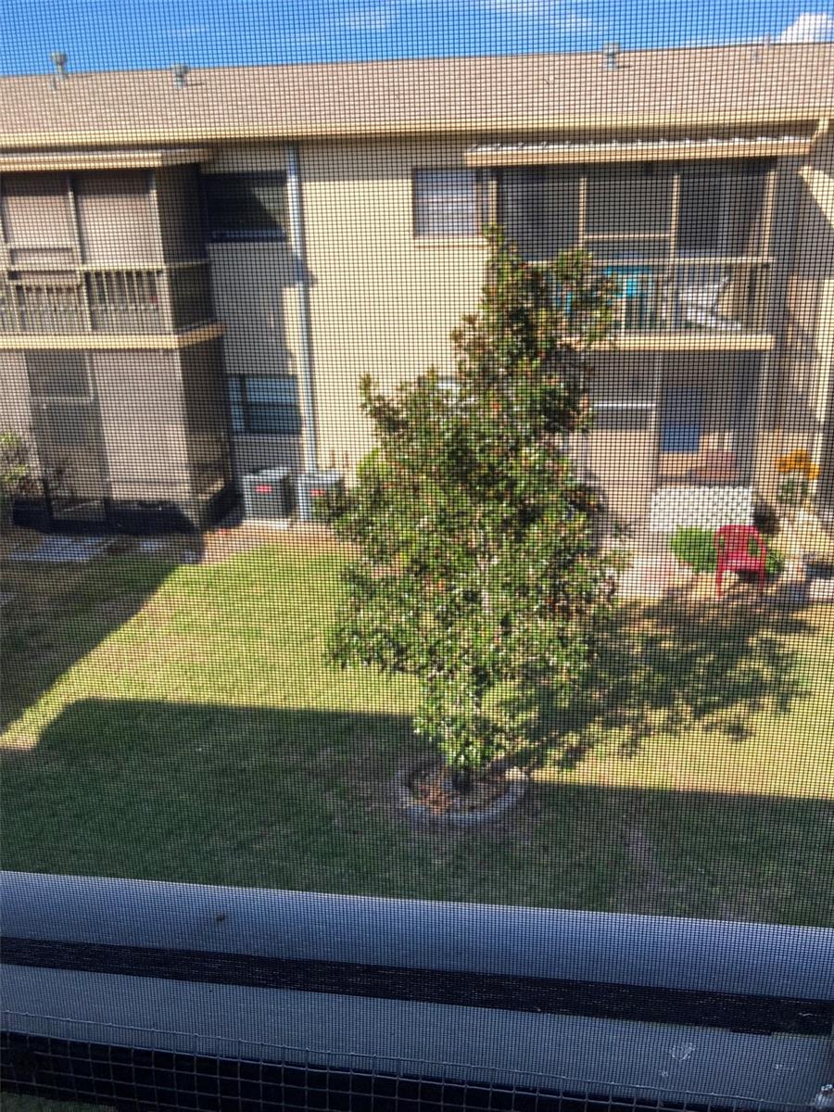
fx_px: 899
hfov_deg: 49.7
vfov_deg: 63.4
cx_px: 417
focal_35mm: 28
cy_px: 556
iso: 20
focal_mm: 3.99
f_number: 1.8
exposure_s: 1/857
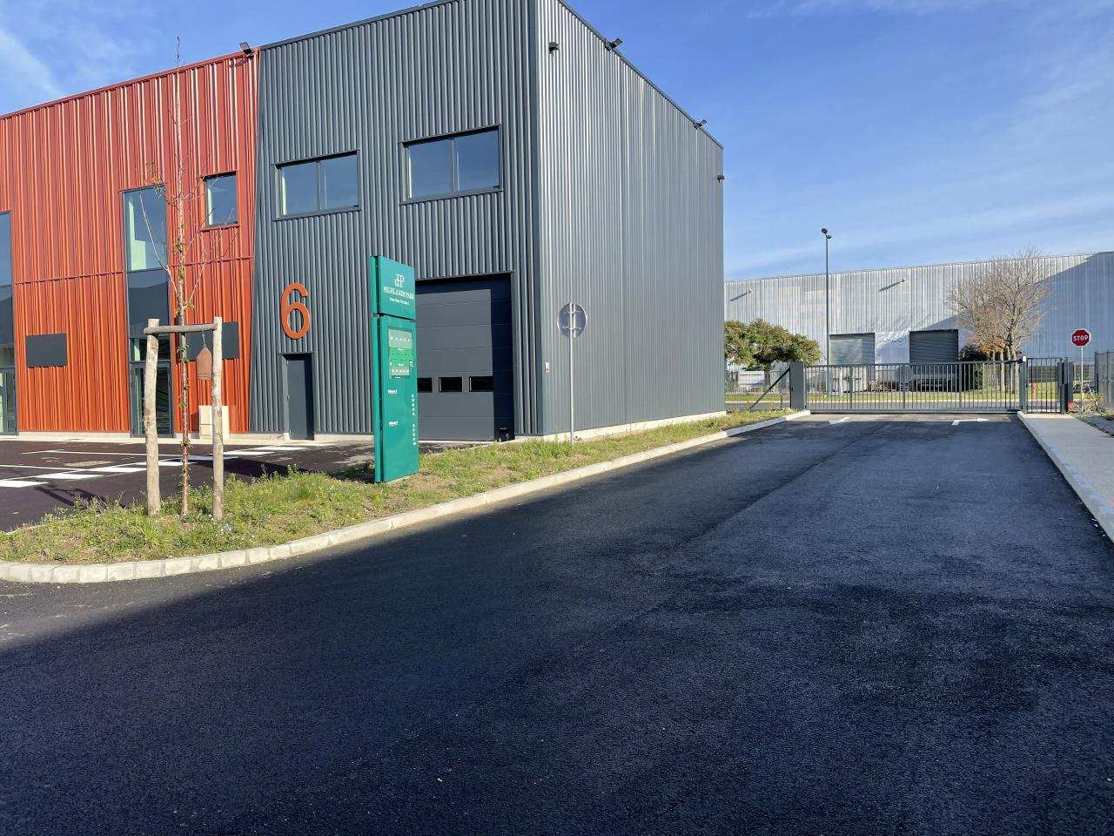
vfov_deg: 53.1
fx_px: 837
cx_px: 557
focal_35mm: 26
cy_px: 418
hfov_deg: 67.3
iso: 32
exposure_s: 1/1916
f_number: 1.6
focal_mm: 4.2
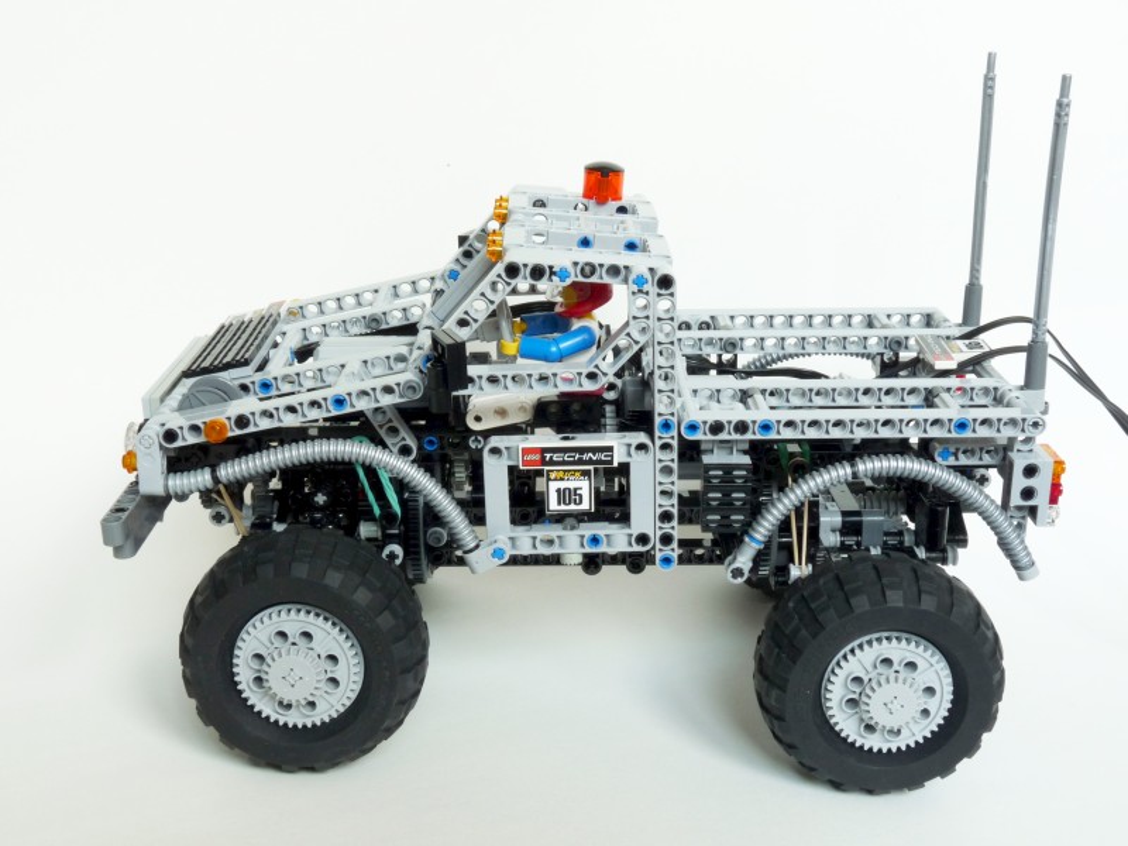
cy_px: 423
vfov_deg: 31.5
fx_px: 1499
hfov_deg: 41.2
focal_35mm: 46
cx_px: 564
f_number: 8
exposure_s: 1/20
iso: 100
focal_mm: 8.2
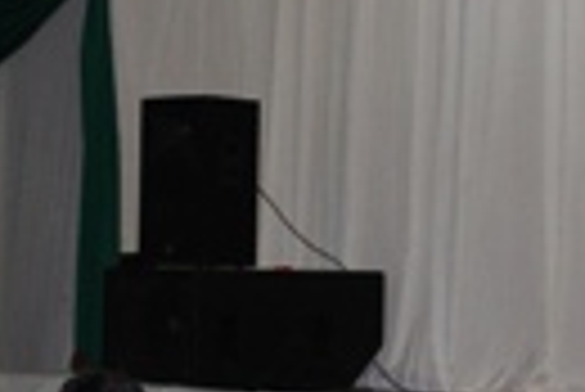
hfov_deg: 13.7
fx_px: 2408
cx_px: 526
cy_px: 230
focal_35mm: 148
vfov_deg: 9.3
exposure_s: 1/60
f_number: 3.8
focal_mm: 20
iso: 250
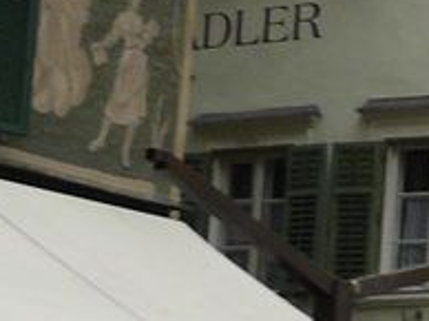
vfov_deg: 6.2
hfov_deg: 8.0
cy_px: -13
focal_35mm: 238
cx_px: 840
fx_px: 2946
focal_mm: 6
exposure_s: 1/60
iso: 100
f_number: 2.8
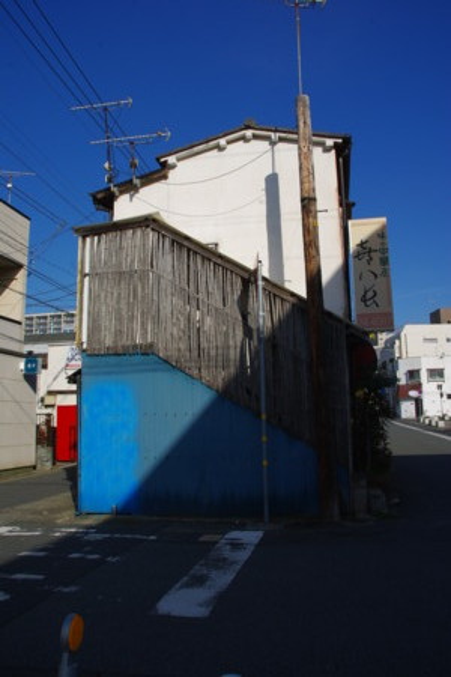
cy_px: 338
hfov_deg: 47.9
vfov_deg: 67.4
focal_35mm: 27
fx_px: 507
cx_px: 226
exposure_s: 1/180
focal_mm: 18
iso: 100
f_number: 11
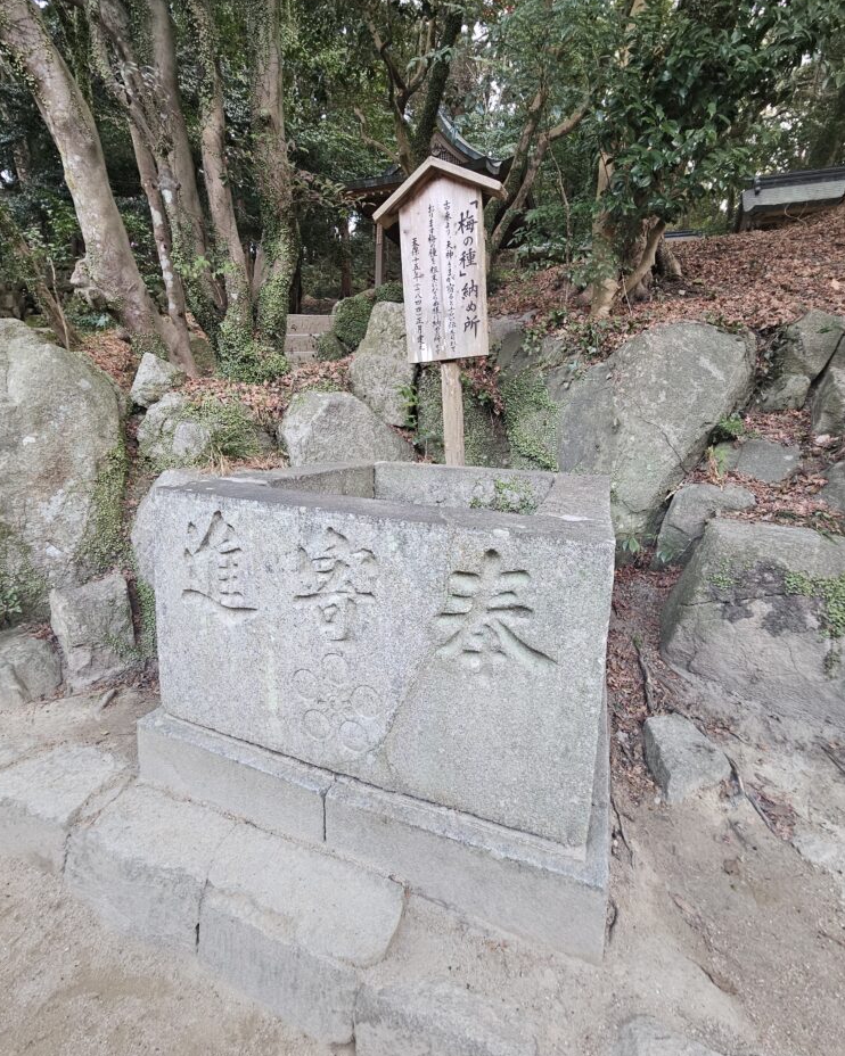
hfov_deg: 88.0
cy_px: 497
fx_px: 438
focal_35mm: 14
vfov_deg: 100.6
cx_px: 428
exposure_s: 1/50
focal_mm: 2.2
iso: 160
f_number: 2.2
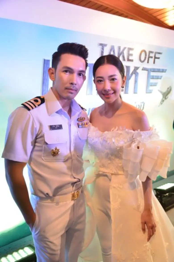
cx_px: 87
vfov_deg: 63.7
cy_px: 131
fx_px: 210
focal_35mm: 29
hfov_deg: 45.0
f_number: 4.5
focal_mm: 29
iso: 1600
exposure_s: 1/50
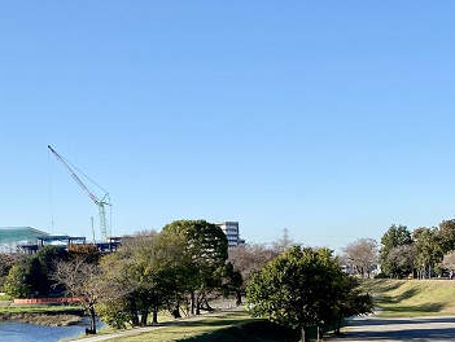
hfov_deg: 26.3
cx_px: 187
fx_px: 974
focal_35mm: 74
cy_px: 400
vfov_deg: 18.9
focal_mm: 4.25
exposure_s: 1/1866
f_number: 1.8
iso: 32
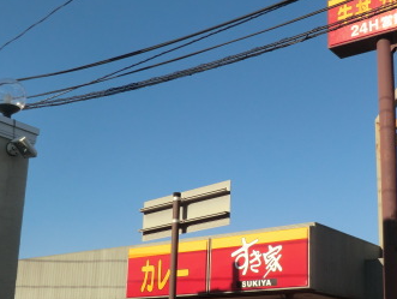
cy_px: 187
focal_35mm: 56
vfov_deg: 26.1
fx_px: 643
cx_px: 246
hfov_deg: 34.2
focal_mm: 5.2
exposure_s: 1/200
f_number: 7.9
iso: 80
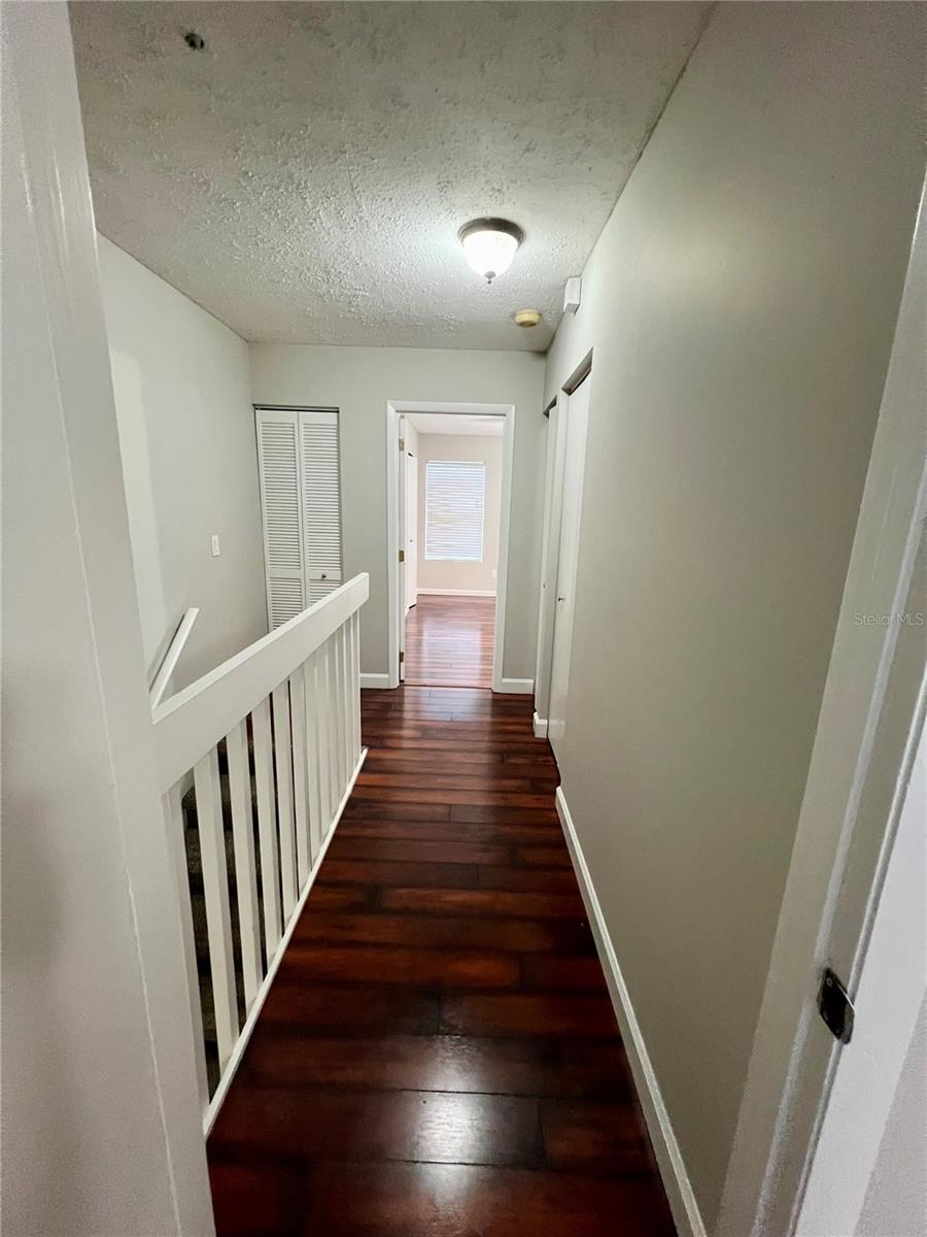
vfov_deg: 106.2
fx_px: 464
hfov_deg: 89.9
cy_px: 618
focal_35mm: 13
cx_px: 464
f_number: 1.8
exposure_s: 1/60
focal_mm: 1.57
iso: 640
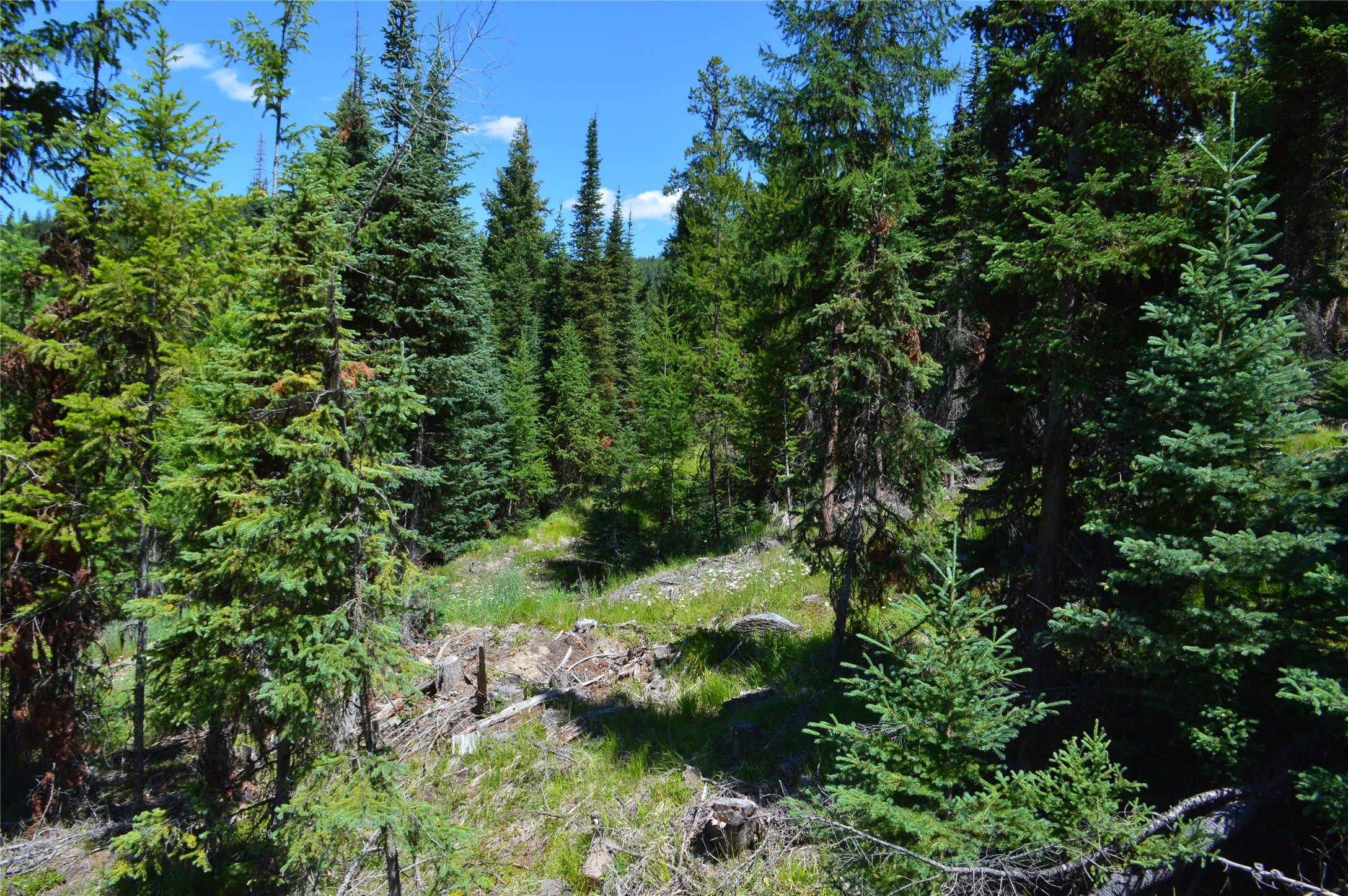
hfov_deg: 67.4
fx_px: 1010
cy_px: 448
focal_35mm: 27
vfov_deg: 47.8
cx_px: 674
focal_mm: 18
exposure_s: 1/400
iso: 400
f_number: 11
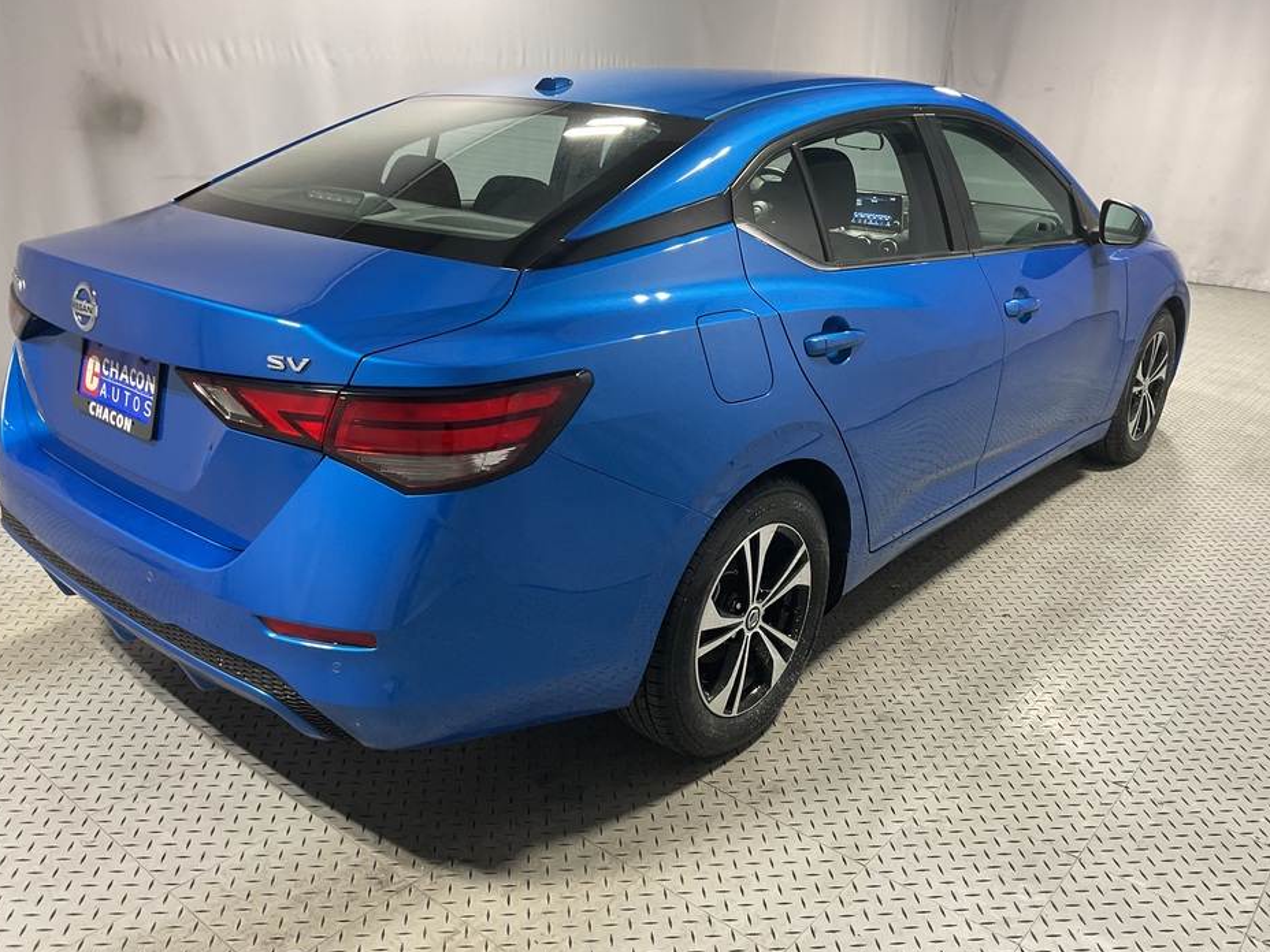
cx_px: 639
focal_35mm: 30
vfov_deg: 46.8
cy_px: 464
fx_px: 1101
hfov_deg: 60.0
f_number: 1.8
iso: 64
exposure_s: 1/50
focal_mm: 3
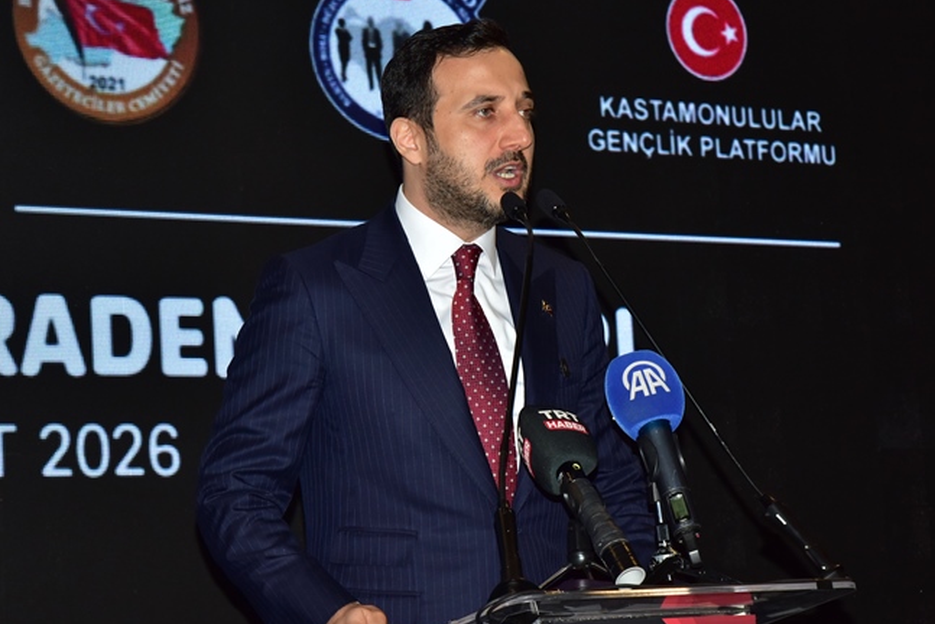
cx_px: 439
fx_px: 2728
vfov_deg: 13.1
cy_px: 310
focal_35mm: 105
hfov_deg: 19.4
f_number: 6.3
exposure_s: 1/125
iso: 640
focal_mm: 85
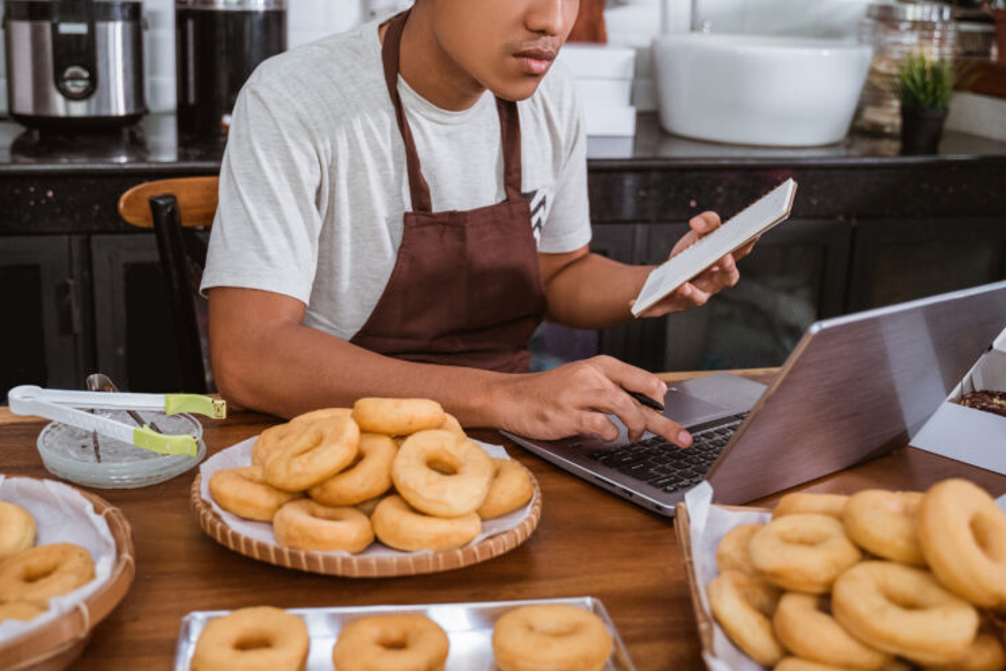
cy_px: 288
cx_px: 459
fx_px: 1230
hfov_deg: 44.4
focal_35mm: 44
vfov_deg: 30.5
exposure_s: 1/200
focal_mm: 32
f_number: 2.8
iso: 1250
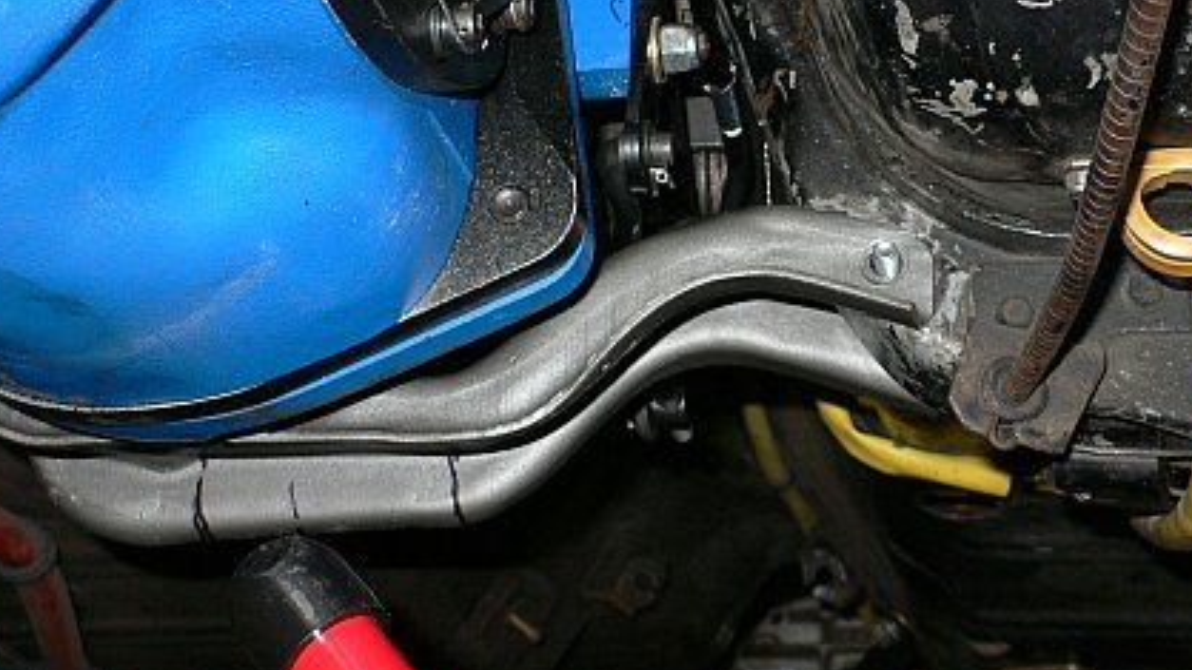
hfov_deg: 33.7
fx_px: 1959
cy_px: 93
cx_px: 727
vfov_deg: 19.1
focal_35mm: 62
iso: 100
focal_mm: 6.3
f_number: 2.8
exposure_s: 1/30
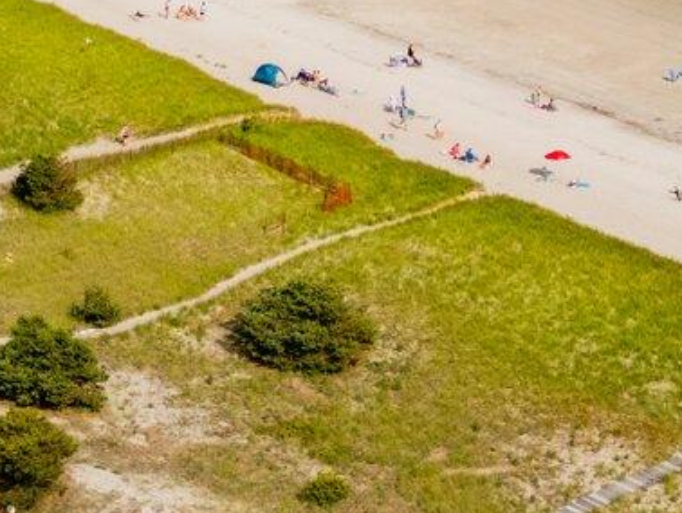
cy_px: -643
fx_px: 2563
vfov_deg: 10.2
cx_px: 170
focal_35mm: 130
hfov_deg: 15.1
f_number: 1.7
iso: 100
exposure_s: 1/3200
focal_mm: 6.72
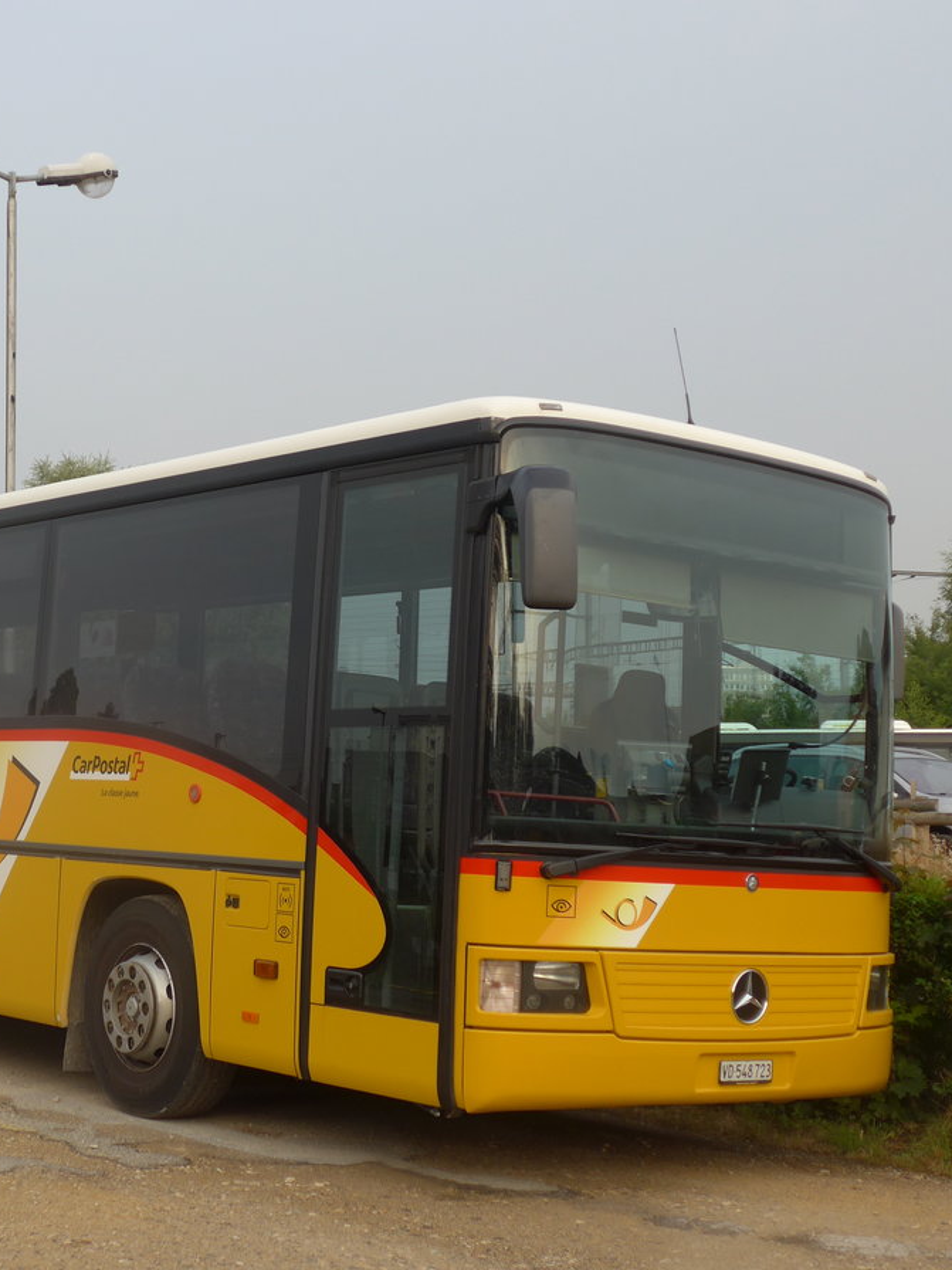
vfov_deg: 32.7
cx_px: 217
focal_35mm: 59
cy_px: 637
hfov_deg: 24.5
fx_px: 2164
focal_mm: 9
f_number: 2.8
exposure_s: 1/200
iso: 80
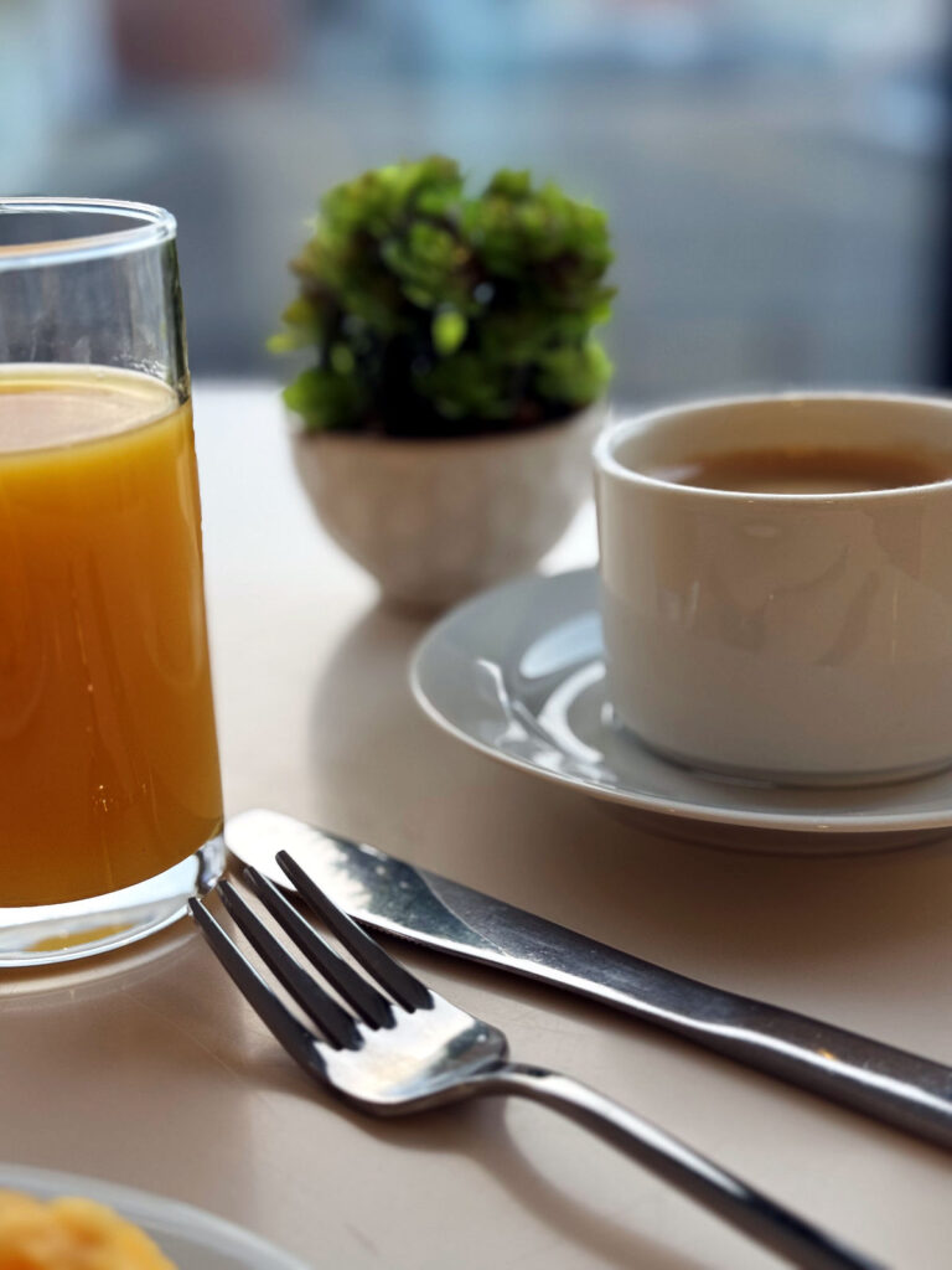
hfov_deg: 30.3
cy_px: 635
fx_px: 1760
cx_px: 476
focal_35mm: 48
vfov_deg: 39.7
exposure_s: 1/50
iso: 80
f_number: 1.78
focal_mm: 6.76
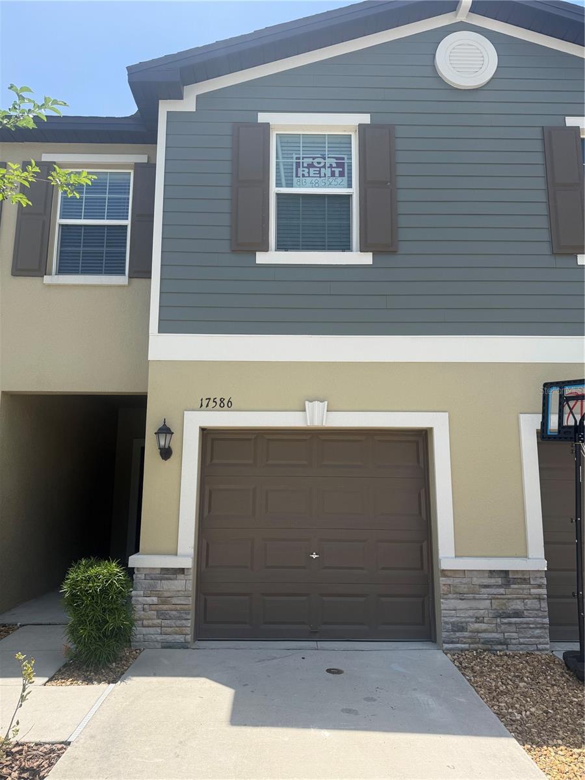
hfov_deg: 56.8
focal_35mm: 24
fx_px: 541
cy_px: 390
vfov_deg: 71.6
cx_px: 292
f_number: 1.78
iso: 80
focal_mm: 6.76
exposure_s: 1/3145
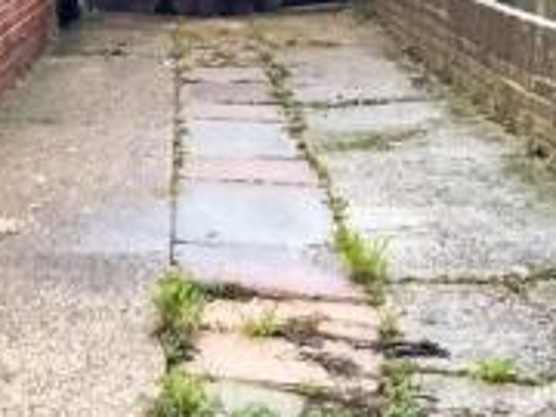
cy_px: 193
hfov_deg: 20.6
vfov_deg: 15.7
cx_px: 91
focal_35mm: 94
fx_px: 1510
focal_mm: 3
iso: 250
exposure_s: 1/60
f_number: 1.8
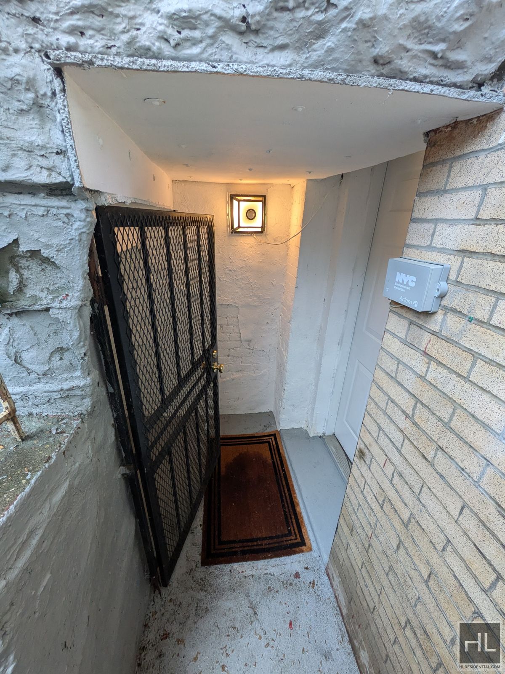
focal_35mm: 14
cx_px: 252
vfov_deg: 102.1
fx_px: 272
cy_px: 337
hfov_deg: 85.7
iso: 201
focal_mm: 1.83
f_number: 2.2
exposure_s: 1/60
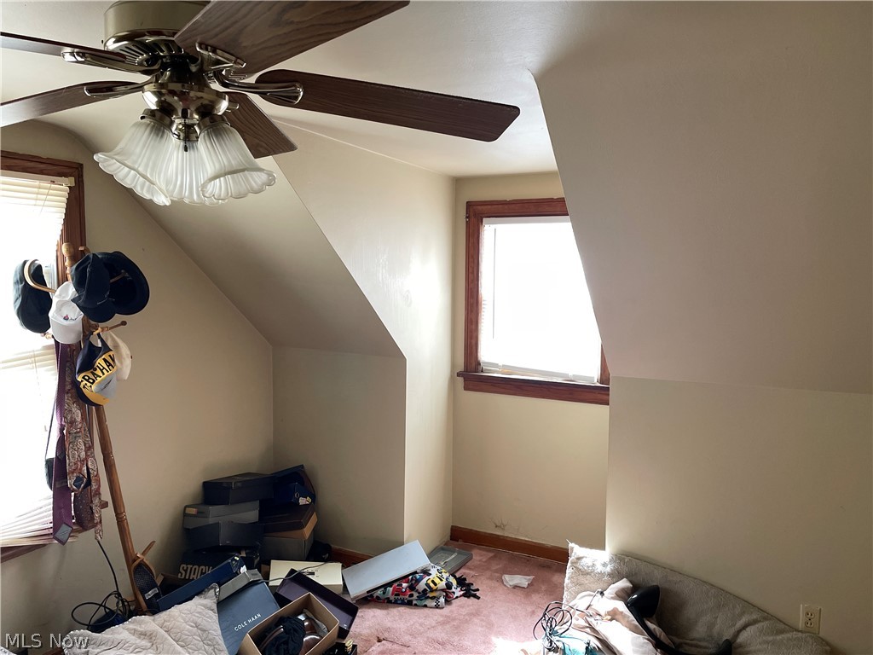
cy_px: 328
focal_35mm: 26
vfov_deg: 53.1
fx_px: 656
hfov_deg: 67.3
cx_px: 436
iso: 125
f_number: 1.6
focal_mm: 4.2
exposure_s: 1/121
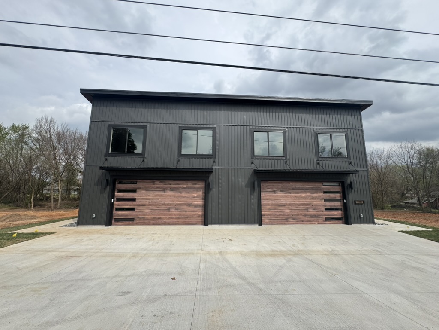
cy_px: 165
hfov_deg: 102.1
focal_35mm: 14
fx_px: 178
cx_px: 220
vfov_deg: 85.7
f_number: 2.2
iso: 50
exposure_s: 1/1420
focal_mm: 2.22
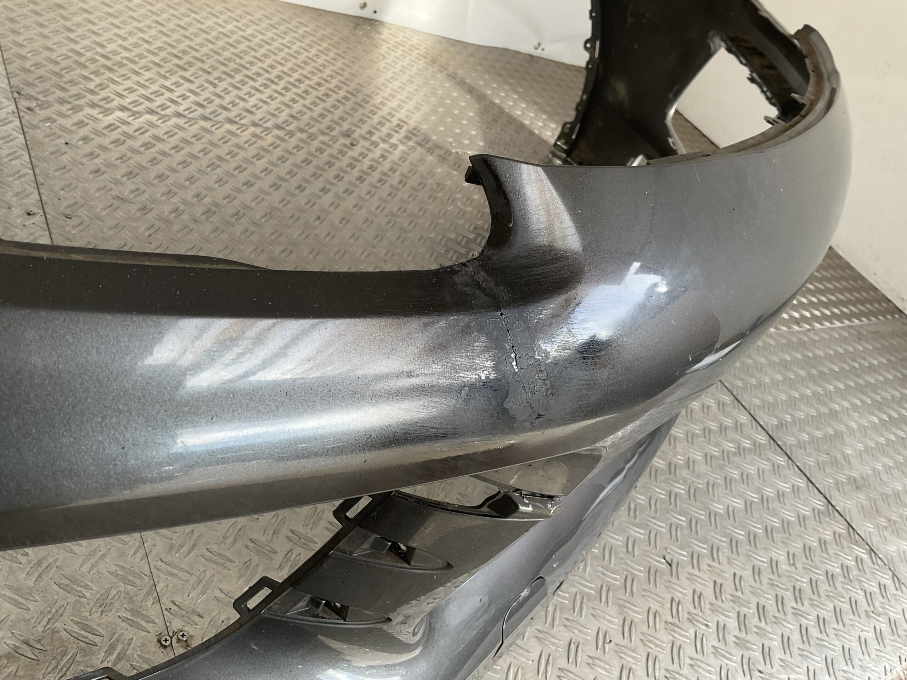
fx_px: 760
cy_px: 340
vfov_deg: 48.2
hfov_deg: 61.7
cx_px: 454
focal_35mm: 29
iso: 20
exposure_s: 1/100
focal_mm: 3
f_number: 1.8
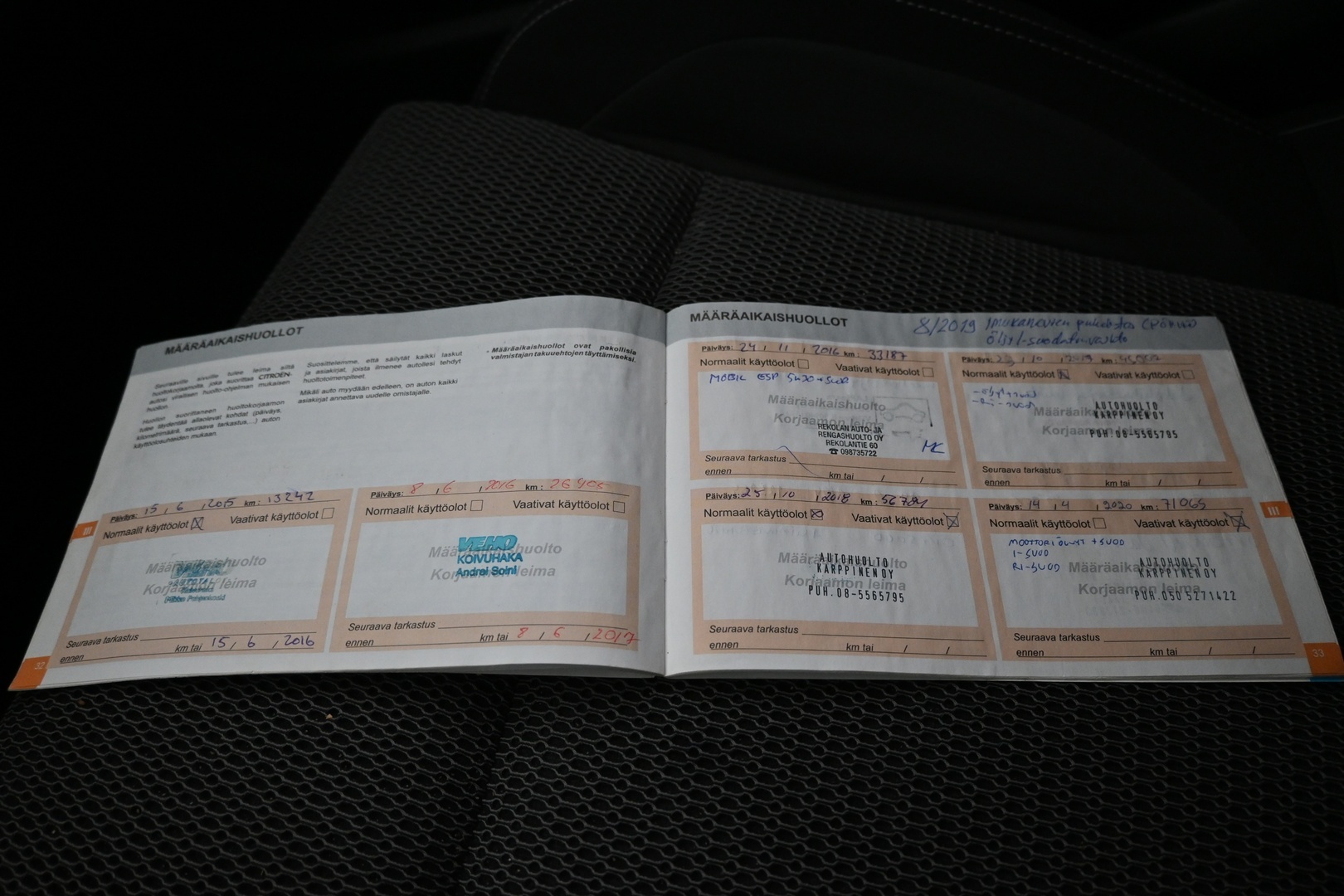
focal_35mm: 28
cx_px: 672
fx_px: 1036
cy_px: 448
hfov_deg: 65.9
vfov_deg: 46.8
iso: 1400
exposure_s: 1/30
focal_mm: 18.5
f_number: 3.8
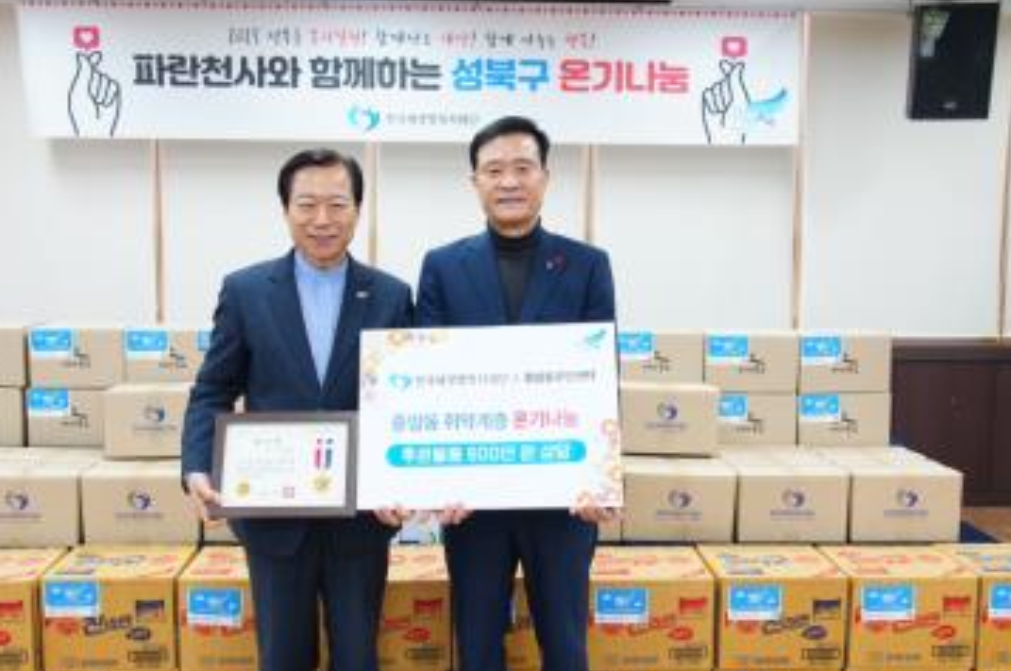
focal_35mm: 37
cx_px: 484
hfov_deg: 51.9
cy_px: 348
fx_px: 1038
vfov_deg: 35.8
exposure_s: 1/160
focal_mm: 24
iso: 1250
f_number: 4.5
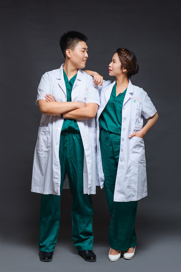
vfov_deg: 28.8
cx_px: 90
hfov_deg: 19.4
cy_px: 136
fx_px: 528
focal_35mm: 70
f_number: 11
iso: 100
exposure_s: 1/125
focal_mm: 70
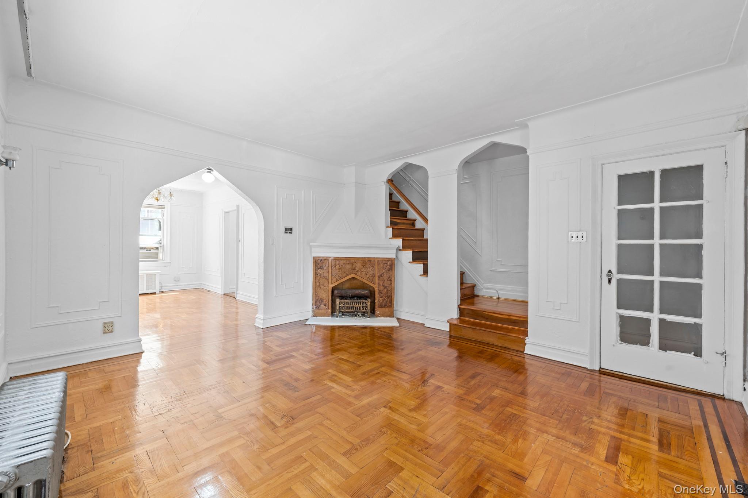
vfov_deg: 81.2
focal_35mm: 14
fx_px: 291
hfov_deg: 104.3
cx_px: 374
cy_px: 249
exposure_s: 1/2
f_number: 10
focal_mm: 14
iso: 500
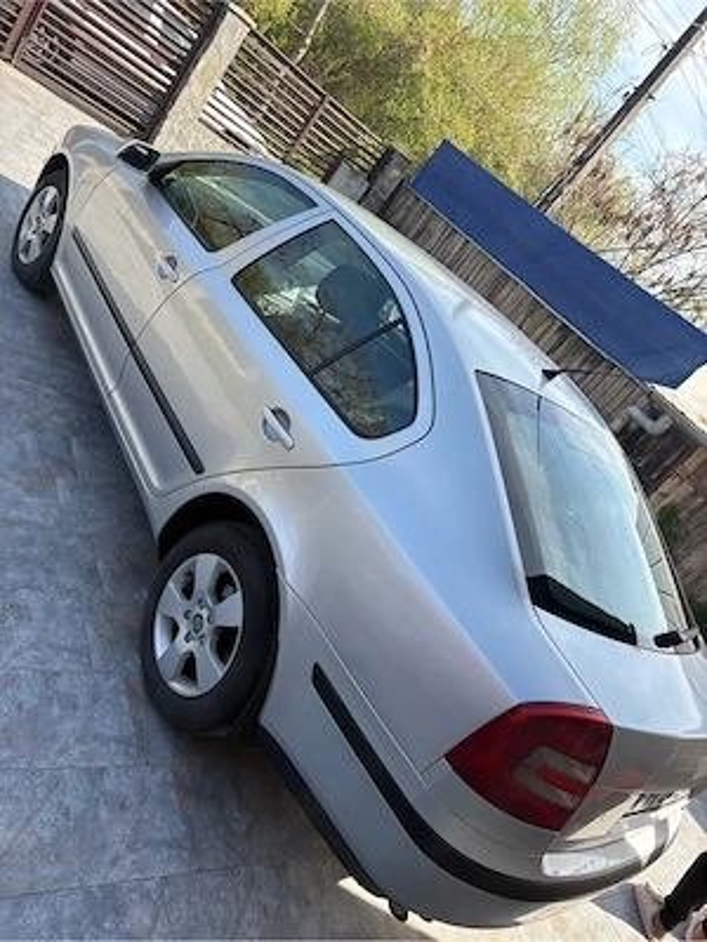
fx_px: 708
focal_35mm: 26
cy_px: 471
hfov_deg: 53.1
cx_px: 354
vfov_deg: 67.3
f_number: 1.6
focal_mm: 5.96
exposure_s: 1/973
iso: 50
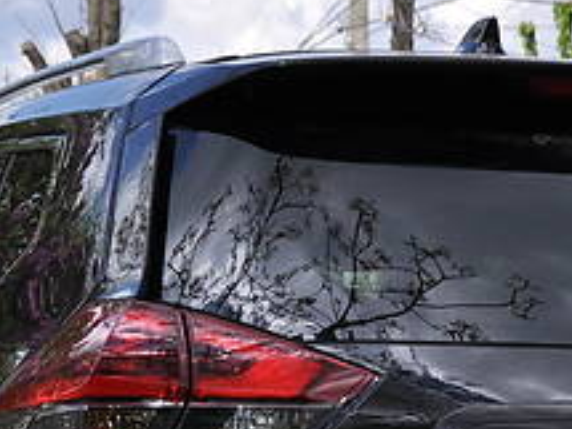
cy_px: 580
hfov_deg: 10.5
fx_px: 3101
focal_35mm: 188
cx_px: 466
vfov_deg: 7.8
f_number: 4.5
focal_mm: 35
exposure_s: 1/1250
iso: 200
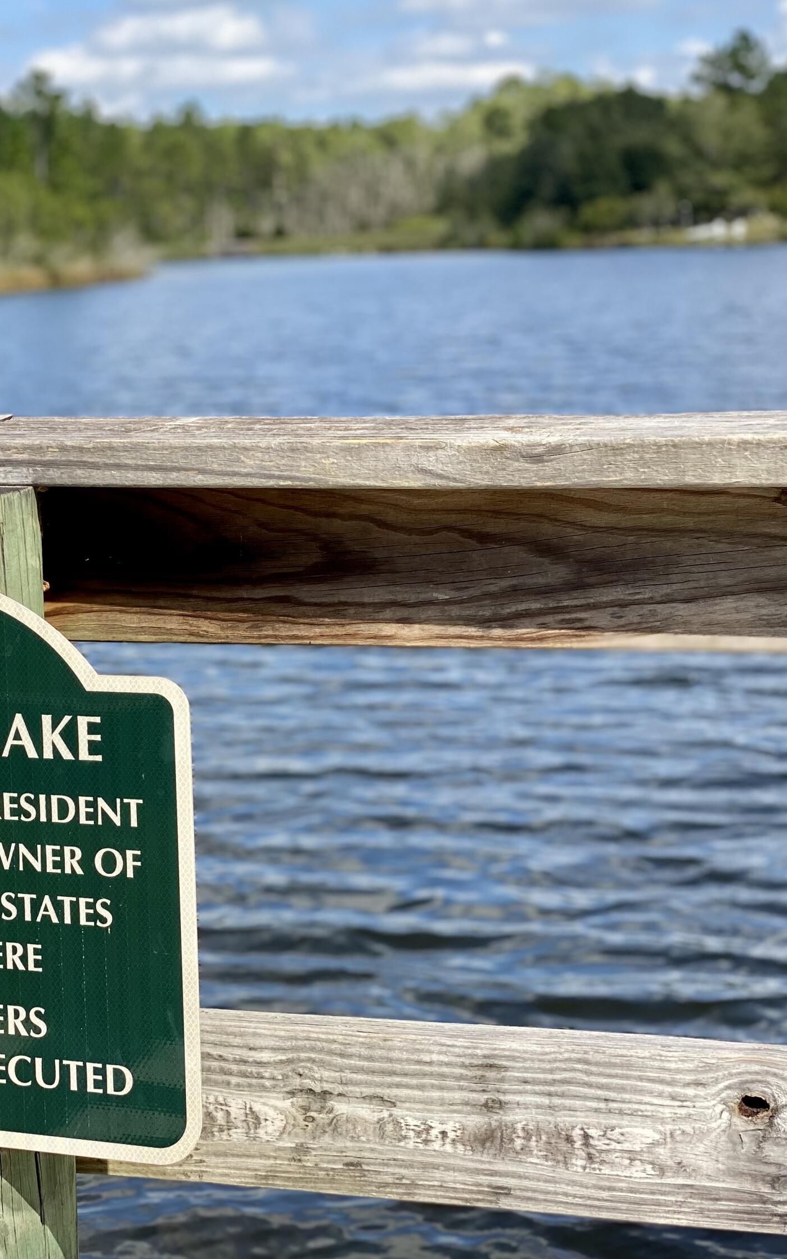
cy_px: 630
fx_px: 2539
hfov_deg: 17.5
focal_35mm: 74
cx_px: 168
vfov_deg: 27.8
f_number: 2
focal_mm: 6
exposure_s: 1/1043
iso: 20
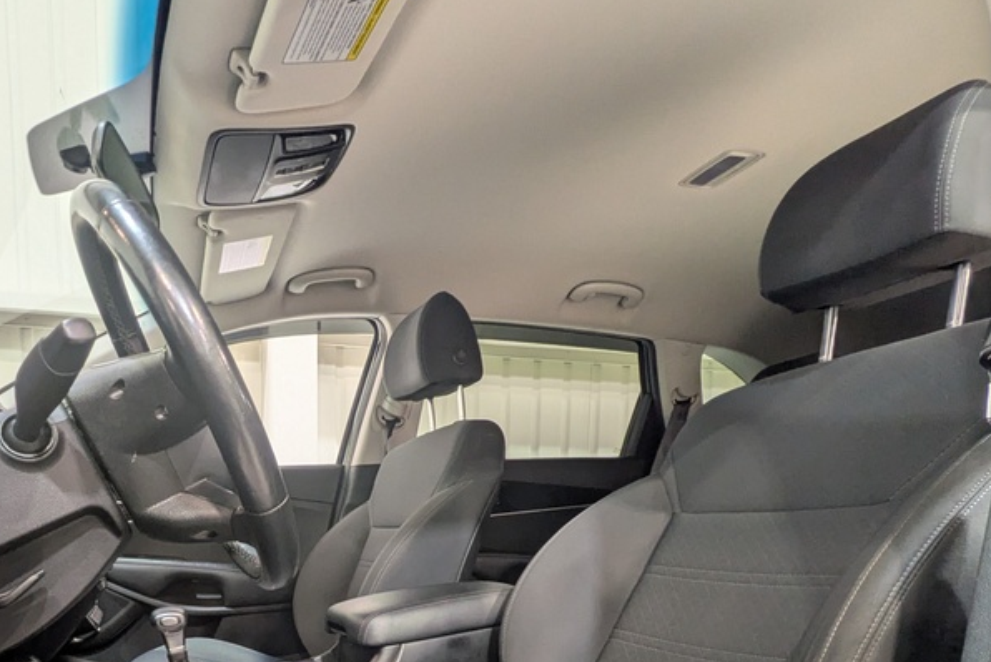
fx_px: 688
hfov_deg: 69.0
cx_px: 311
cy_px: 619
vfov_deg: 45.5
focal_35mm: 25
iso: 78
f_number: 2.2
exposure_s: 1/25
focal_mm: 1.83
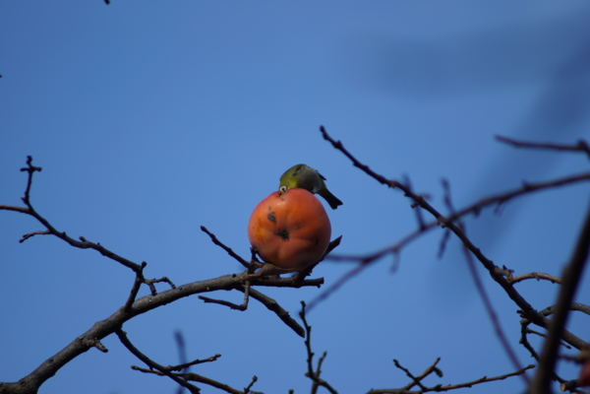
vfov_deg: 4.6
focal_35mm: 300
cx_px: 295
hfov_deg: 6.9
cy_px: 197
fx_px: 4916
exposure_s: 1/640
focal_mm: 200
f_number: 4.5
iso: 100
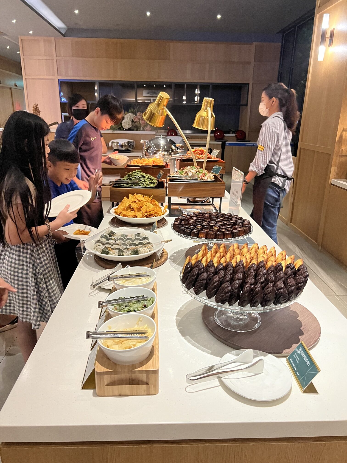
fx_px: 348
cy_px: 232
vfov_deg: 67.3
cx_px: 174
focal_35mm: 26
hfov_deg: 53.1
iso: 500
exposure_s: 1/60
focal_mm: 5.7
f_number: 1.5
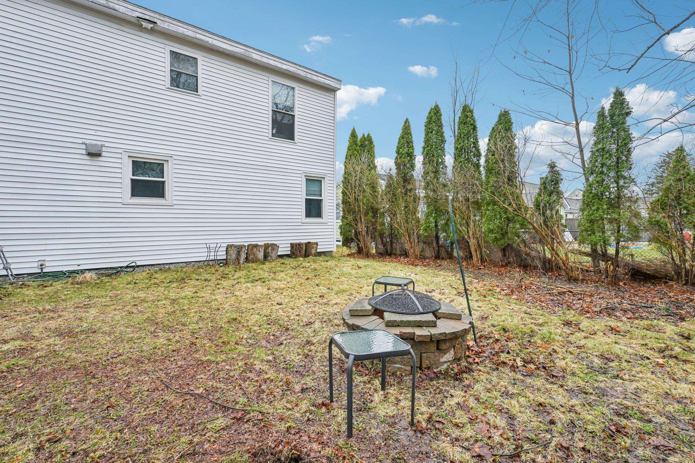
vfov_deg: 73.7
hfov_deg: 96.7
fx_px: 309
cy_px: 232
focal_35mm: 16
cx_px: 348
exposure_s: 1/250
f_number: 8
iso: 400
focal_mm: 16
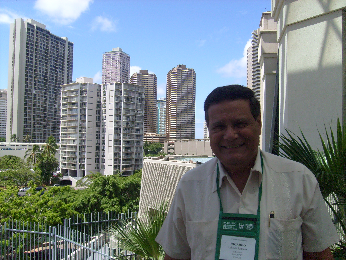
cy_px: 130
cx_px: 173
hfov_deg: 52.6
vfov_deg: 40.7
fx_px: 350
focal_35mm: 35
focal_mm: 5.8
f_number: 7.1
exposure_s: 1/250
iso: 80
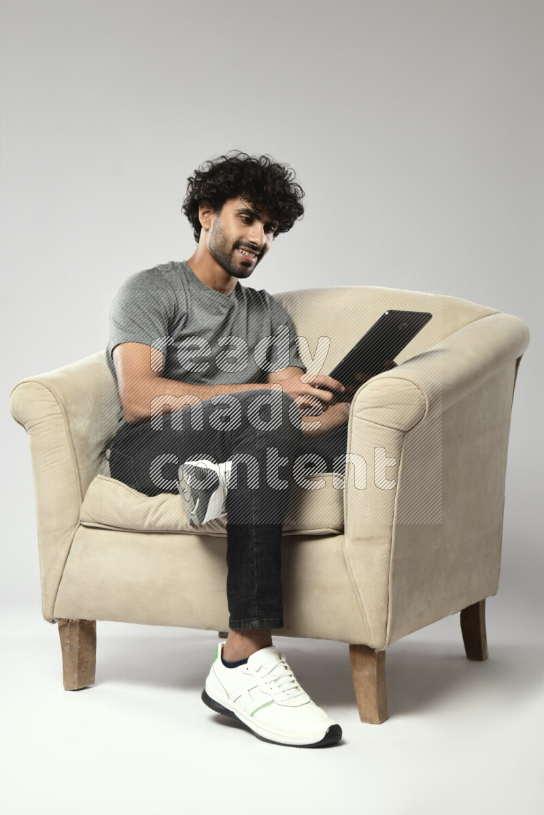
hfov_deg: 28.1
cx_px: 272
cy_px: 408
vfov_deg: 41.1
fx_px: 1088
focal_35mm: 48
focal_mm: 48
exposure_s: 1/125
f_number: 5
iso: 400
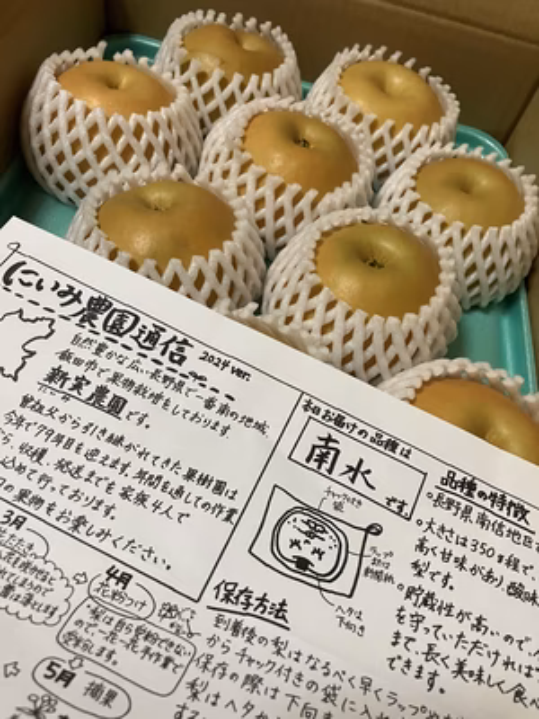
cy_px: 360
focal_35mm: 28
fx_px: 581
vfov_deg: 63.4
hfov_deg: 49.7
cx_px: 270
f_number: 1.8
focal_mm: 3.99
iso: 400
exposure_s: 1/40
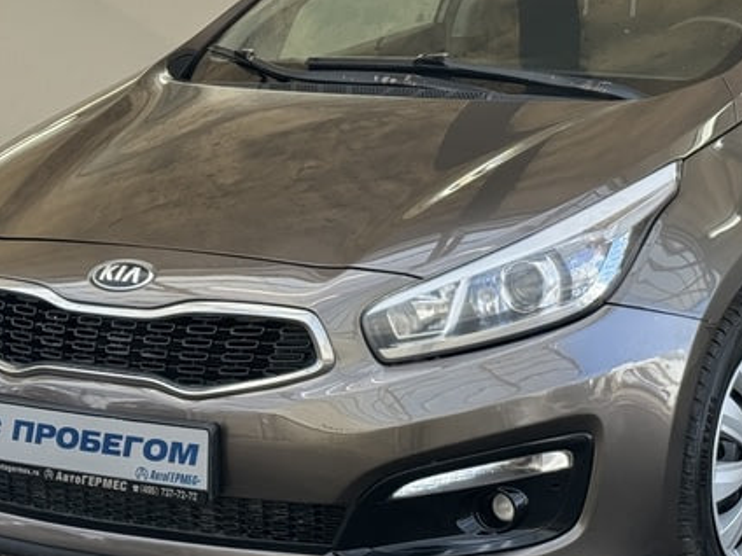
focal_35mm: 102
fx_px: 2186
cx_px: 532
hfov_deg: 19.2
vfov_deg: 14.4
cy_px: 137
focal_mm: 6.76
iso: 64
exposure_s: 1/457
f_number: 1.78
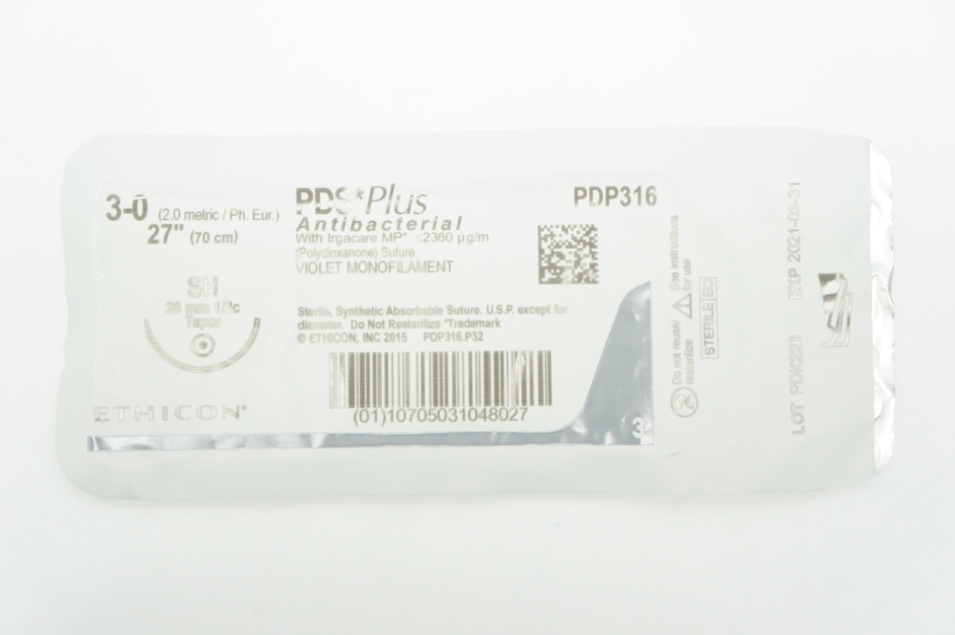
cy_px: 318
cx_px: 478
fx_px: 1510
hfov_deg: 35.1
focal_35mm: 57
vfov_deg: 23.7
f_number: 4.5
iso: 400
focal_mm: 38
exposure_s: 1/60
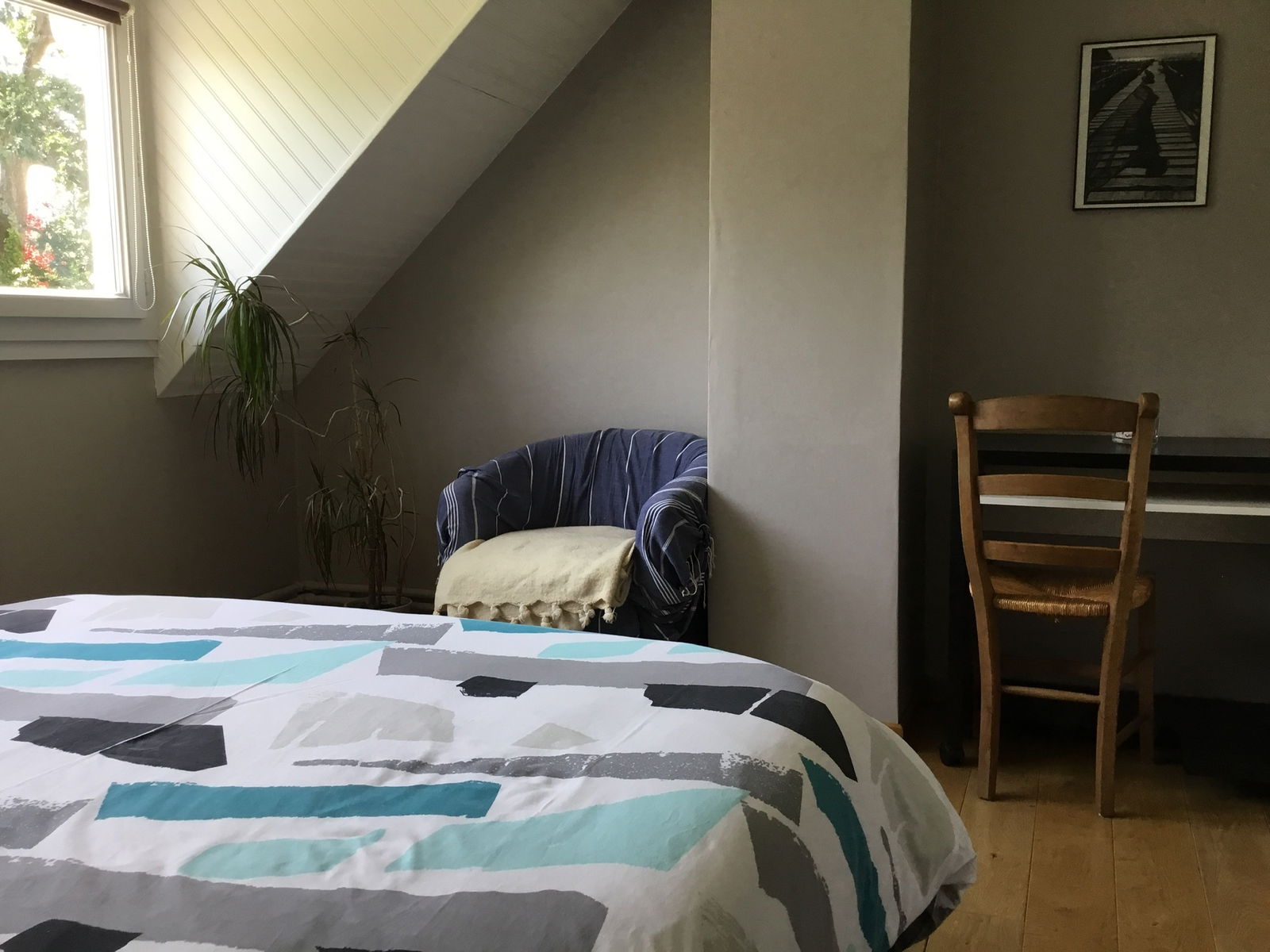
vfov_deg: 45.4
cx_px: 635
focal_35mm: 31
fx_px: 1137
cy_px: 476
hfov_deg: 58.4
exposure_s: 1/33
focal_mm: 3.3
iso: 25
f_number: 2.4
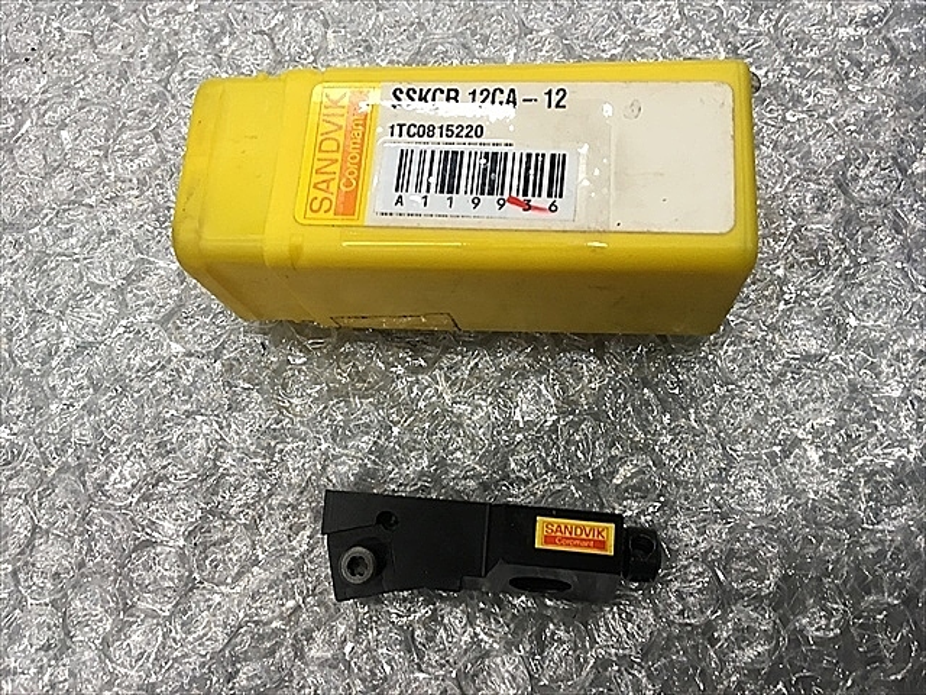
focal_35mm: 29
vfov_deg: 48.2
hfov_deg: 61.7
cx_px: 463
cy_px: 348
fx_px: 776
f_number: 2.2
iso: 50
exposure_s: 1/30
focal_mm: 4.15
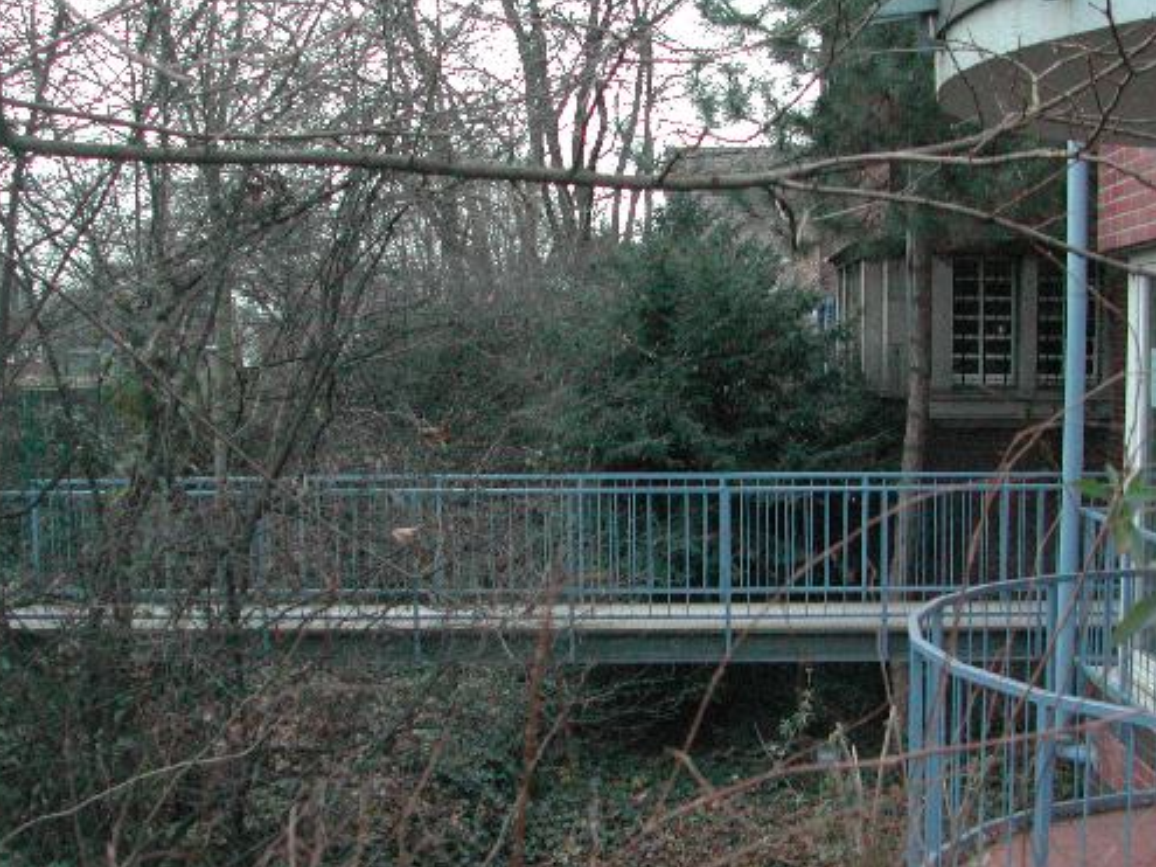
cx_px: 597
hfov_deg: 42.9
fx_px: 1469
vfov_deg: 32.8
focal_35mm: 44
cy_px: 495
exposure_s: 1/18.6
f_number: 2.8
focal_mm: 8
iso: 400
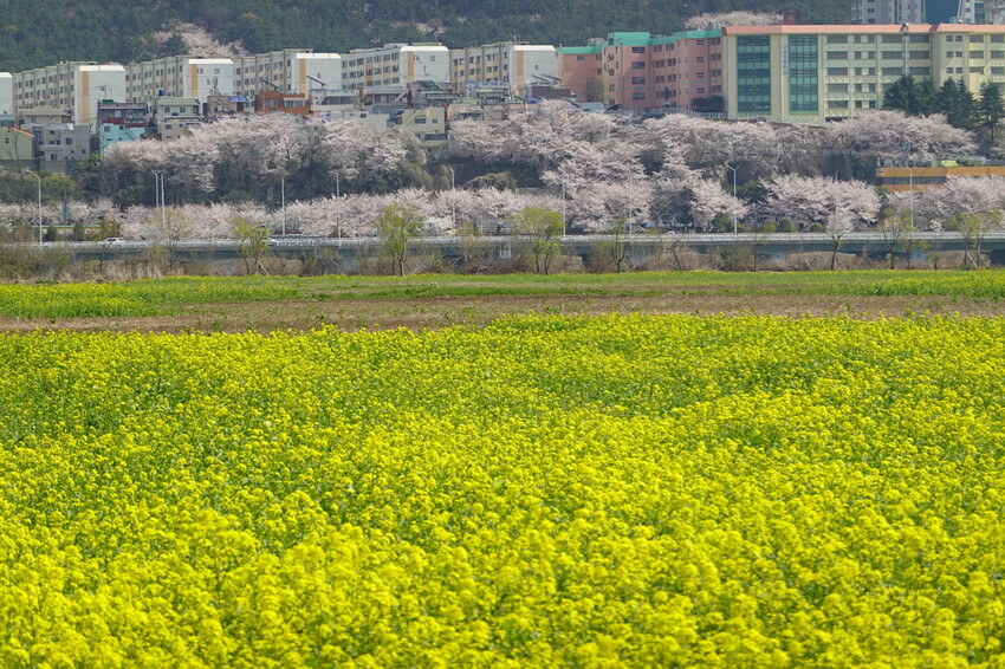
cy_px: 334
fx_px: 5581
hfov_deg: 10.3
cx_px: 502
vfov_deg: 6.9
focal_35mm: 200
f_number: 5.6
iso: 100
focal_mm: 72
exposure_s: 1/400
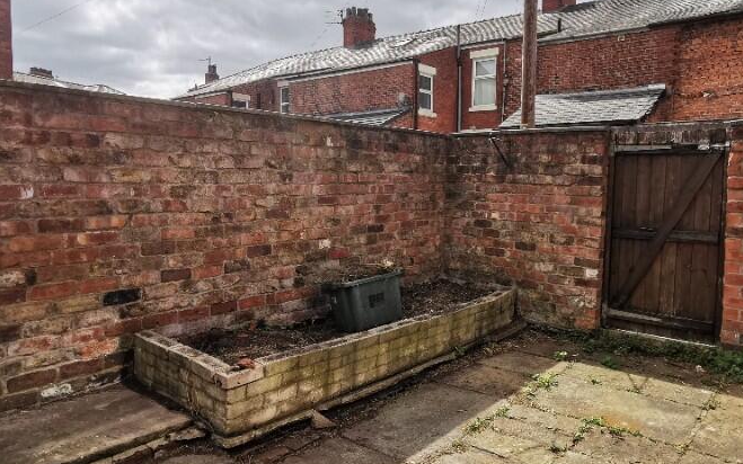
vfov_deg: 44.5
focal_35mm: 28
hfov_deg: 66.4
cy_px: 221
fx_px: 567
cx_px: 395
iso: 50
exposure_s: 1/1629
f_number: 2.2
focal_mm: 2.26
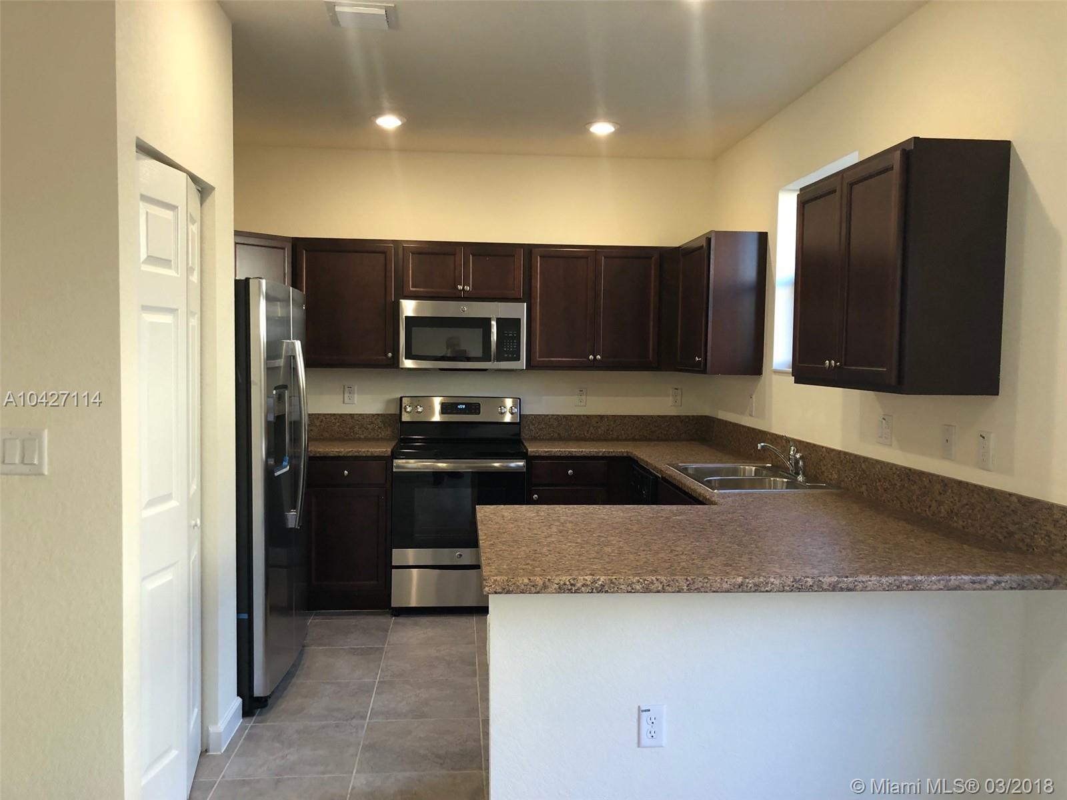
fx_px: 863
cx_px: 534
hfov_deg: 63.4
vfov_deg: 49.7
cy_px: 400
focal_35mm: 28
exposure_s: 1/30
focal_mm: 4
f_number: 1.8
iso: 40
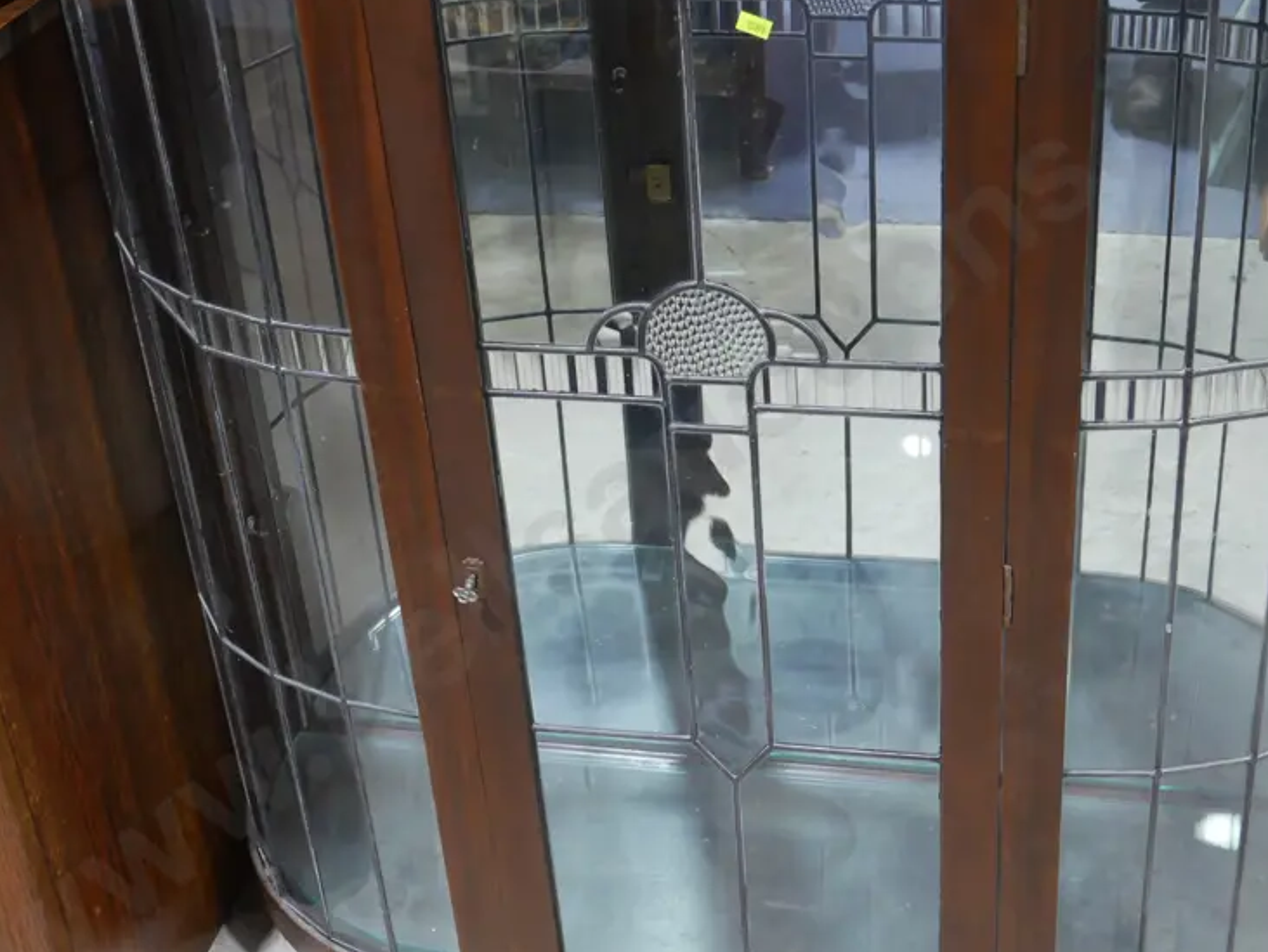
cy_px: 440
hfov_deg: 34.3
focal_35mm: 56
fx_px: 2052
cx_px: 708
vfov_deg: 26.1
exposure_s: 1/60
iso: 800
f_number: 4.5
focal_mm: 20
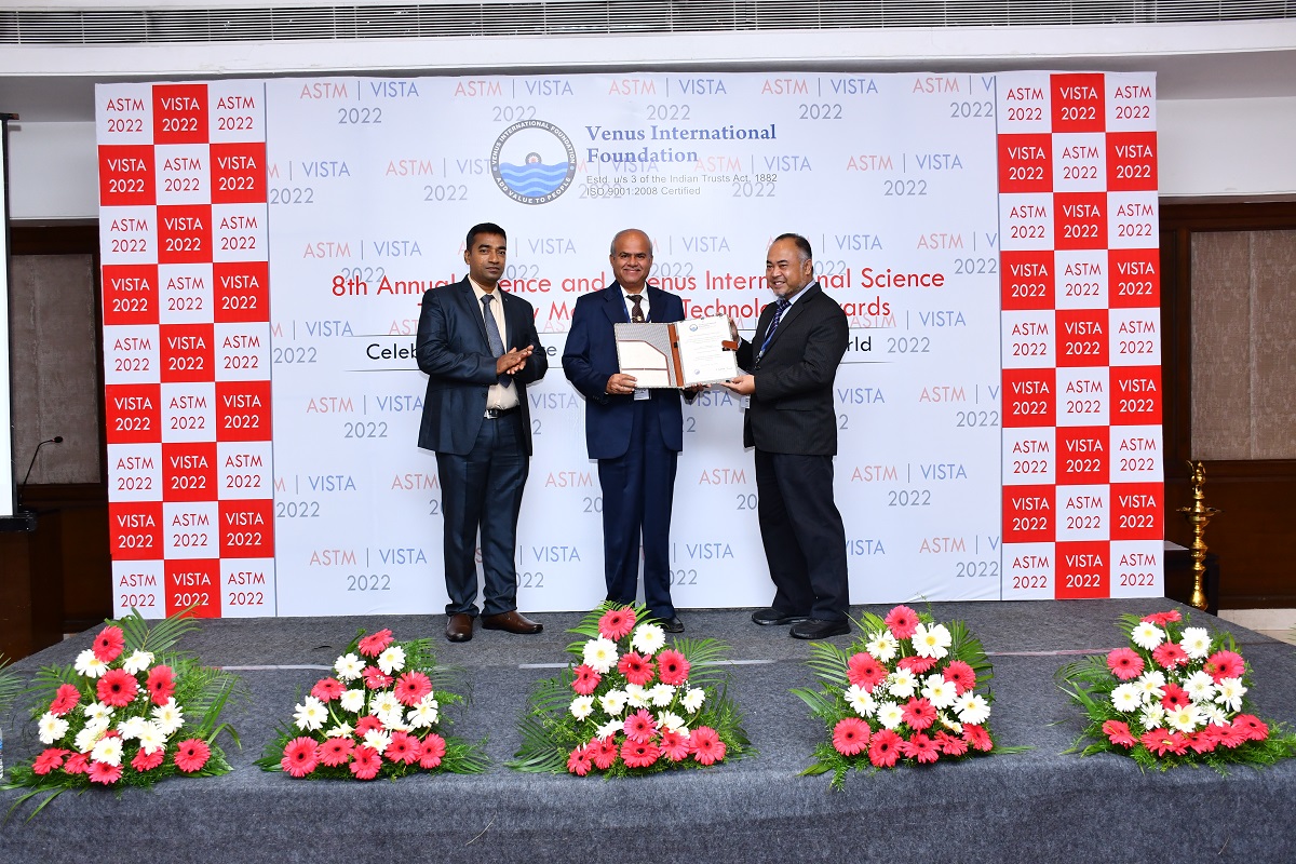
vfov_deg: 40.0
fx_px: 1188
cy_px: 432
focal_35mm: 33
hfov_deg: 57.2
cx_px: 648
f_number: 5.6
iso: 800
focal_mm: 22
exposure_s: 1/125
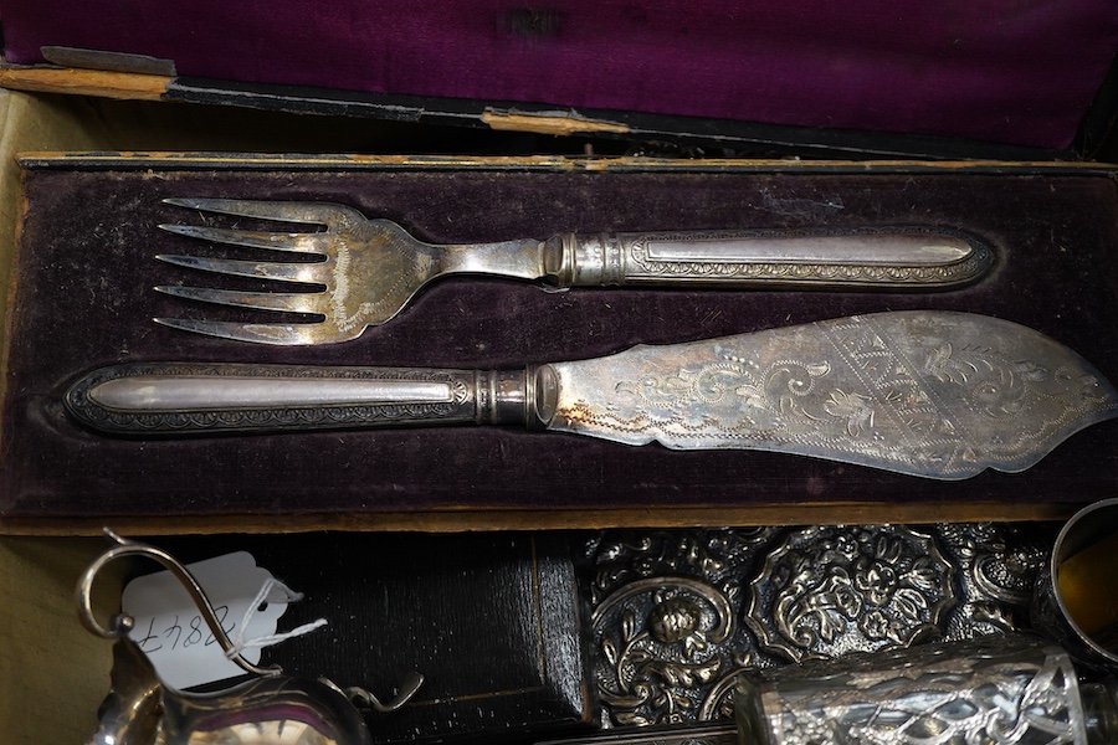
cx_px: 559
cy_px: 372
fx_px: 1397
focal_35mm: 45
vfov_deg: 29.9
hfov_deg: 43.6
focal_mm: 30
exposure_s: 1/125
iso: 1600
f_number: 3.5
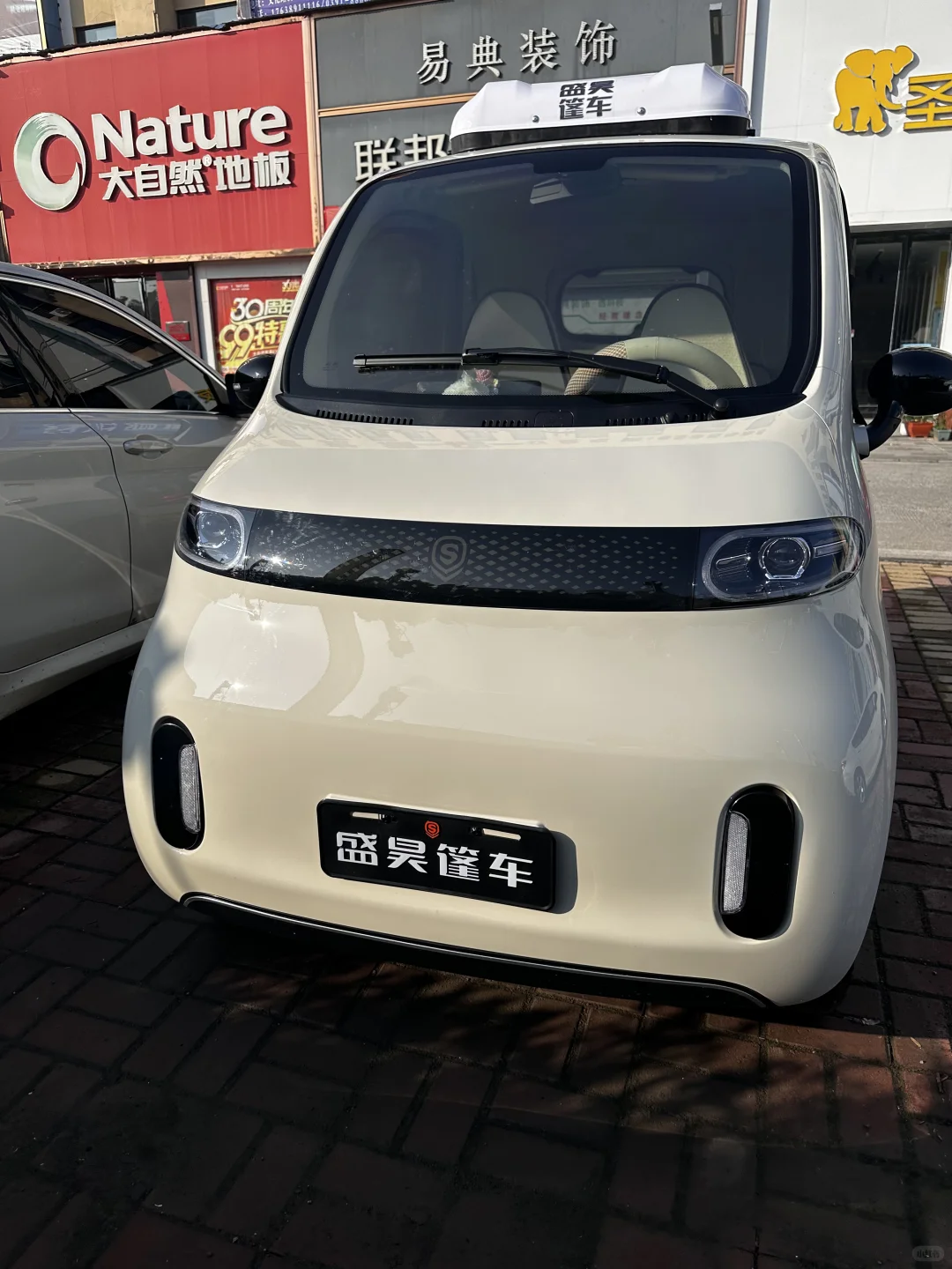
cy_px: 634
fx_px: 880
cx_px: 476
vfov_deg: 71.6
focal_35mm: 24
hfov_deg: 56.8
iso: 80
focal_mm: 6.86
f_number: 1.78
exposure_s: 1/5263
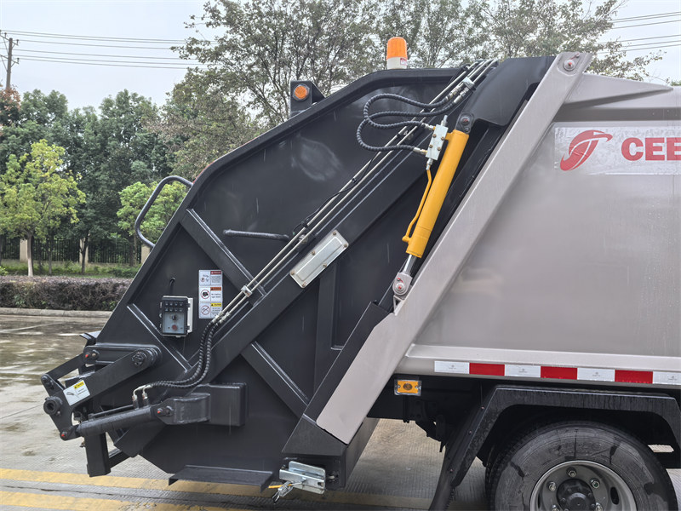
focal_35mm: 35
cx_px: 340
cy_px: 256
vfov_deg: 40.7
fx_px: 689
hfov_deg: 52.6
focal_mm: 5.75
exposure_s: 1/197
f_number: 4
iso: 50
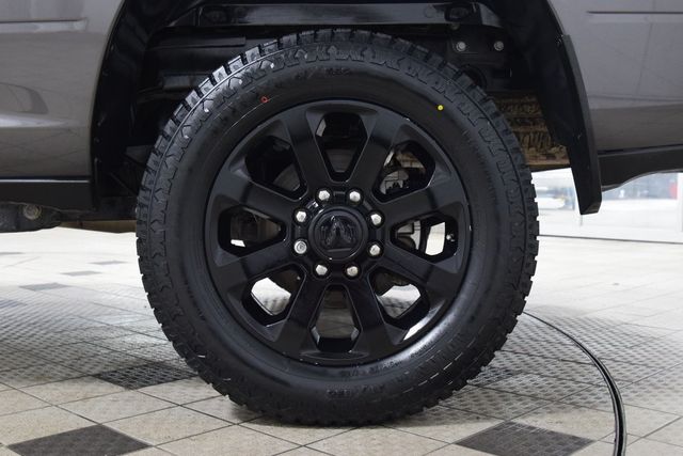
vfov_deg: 31.9
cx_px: 342
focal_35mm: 42
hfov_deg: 46.4
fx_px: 797
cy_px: 228
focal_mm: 28
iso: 1600
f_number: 6.3
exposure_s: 1/15
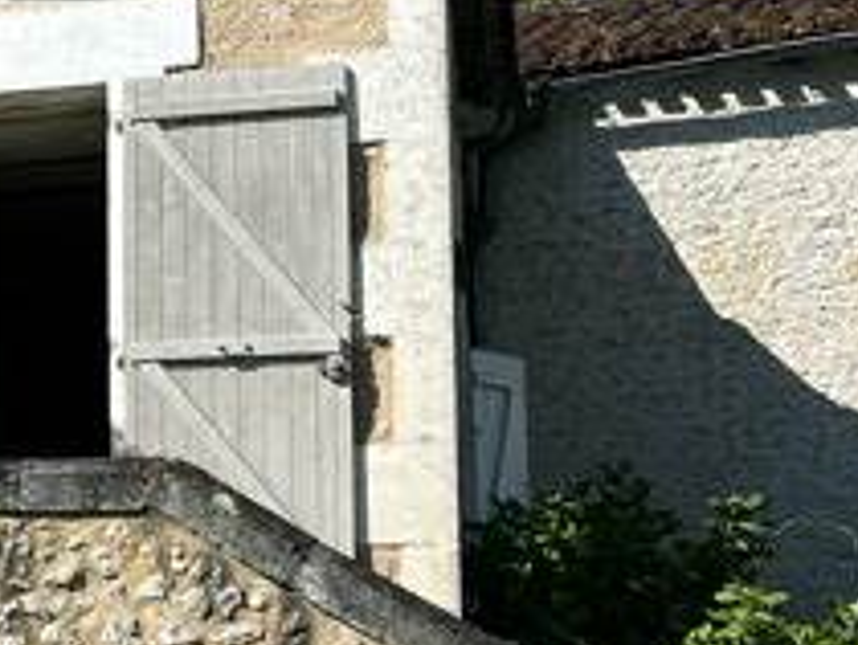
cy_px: 523
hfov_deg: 17.7
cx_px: -429
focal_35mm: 99
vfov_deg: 14.9
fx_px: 2457
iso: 50
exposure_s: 1/3623
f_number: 1.6
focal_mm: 5.1
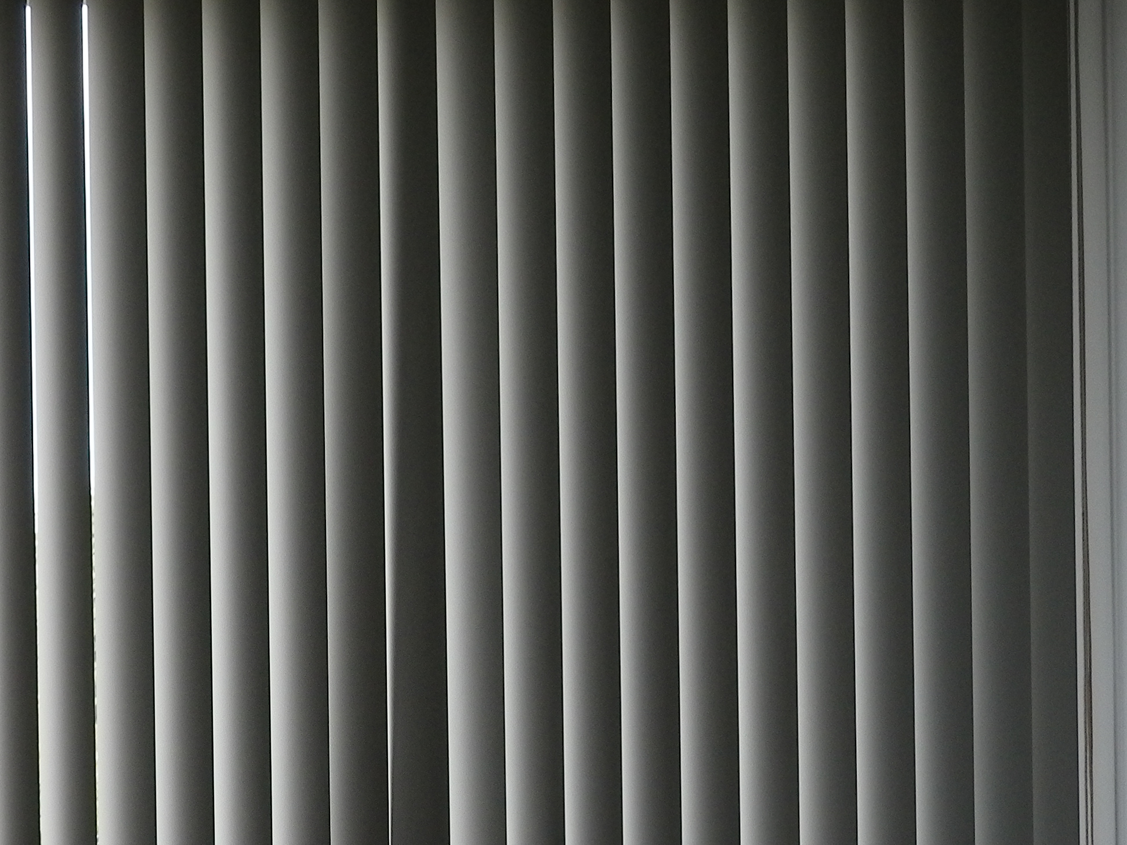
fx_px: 2279
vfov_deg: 20.7
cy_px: 730
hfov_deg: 27.5
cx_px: 306
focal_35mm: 70
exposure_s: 1/30
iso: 100
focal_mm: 6.1
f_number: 3.8
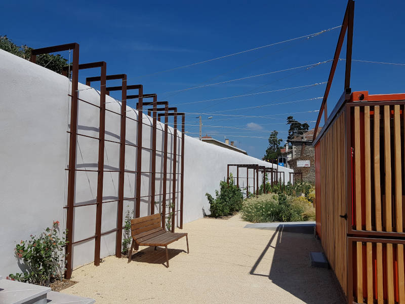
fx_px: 304
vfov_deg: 53.1
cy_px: 152
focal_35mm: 26
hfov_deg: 67.3
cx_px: 202
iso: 50
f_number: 1.7
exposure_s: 1/5936
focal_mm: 4.2
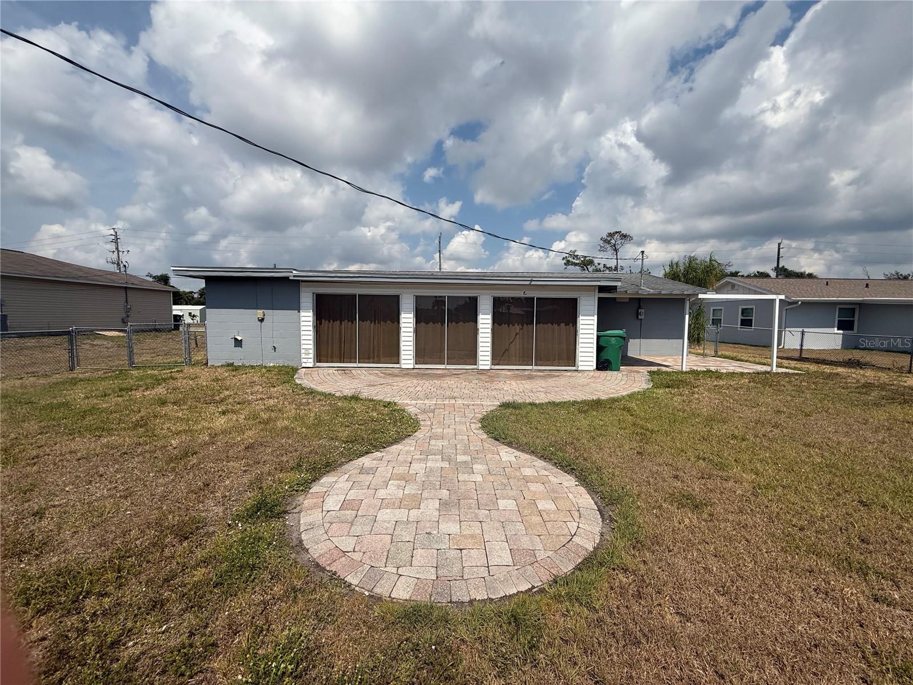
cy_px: 342
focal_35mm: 14
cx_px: 456
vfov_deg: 85.7
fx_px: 369
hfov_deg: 102.1
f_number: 2.2
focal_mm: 2.22
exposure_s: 1/4149
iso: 50
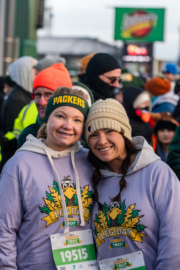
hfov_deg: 13.0
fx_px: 787
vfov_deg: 19.5
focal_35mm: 105
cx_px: 90
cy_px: 135
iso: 1000
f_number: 2.8
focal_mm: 70
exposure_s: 1/3200
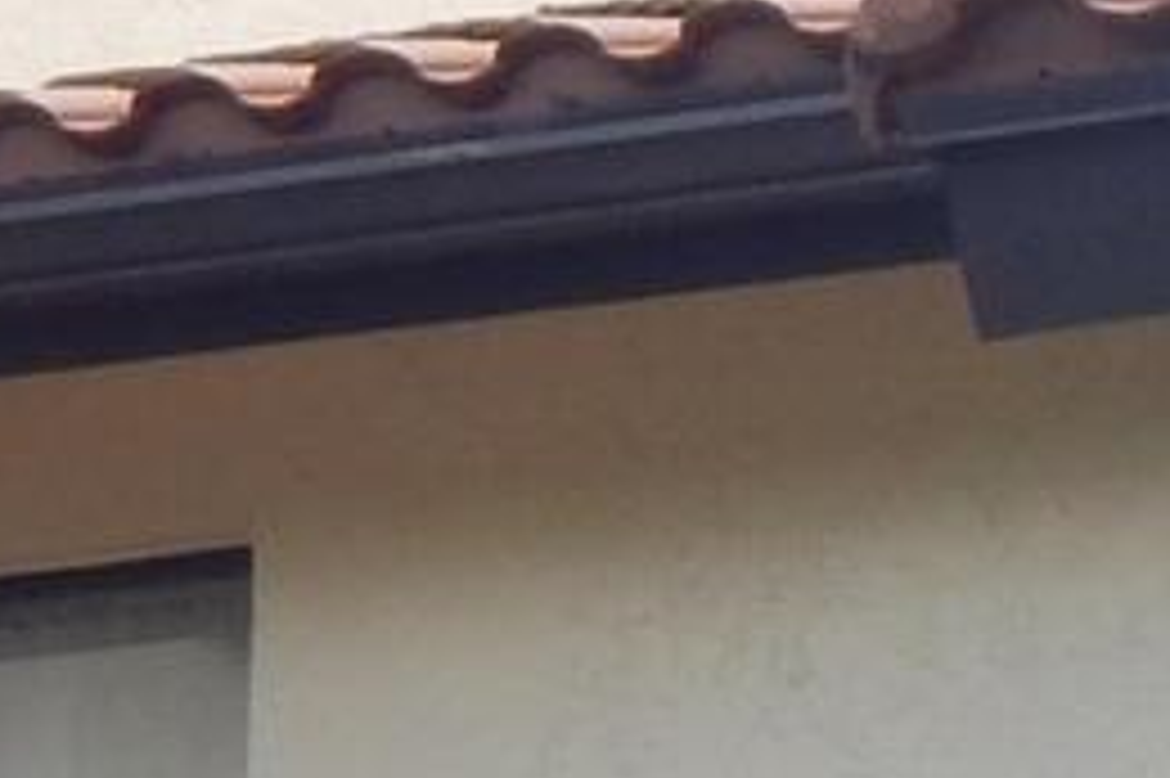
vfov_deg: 5.1
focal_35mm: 254
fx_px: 8249
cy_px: 2253
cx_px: 3776
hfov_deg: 7.1
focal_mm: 5.6
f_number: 3.2
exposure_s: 1/500
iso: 125
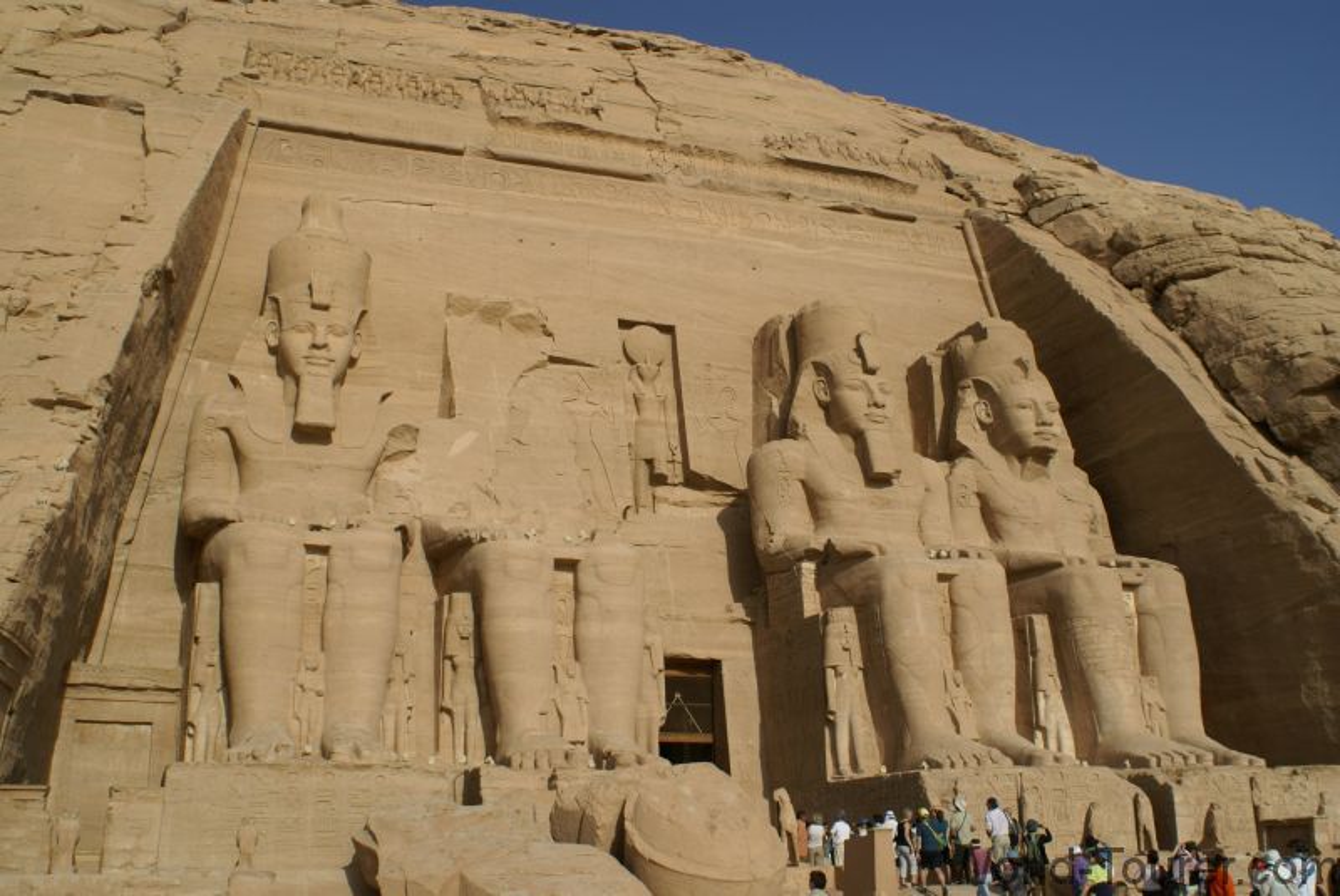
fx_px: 1453
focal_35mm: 39
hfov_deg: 49.5
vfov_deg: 34.3
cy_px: 448
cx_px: 670
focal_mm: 26
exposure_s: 1/160
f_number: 9
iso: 100
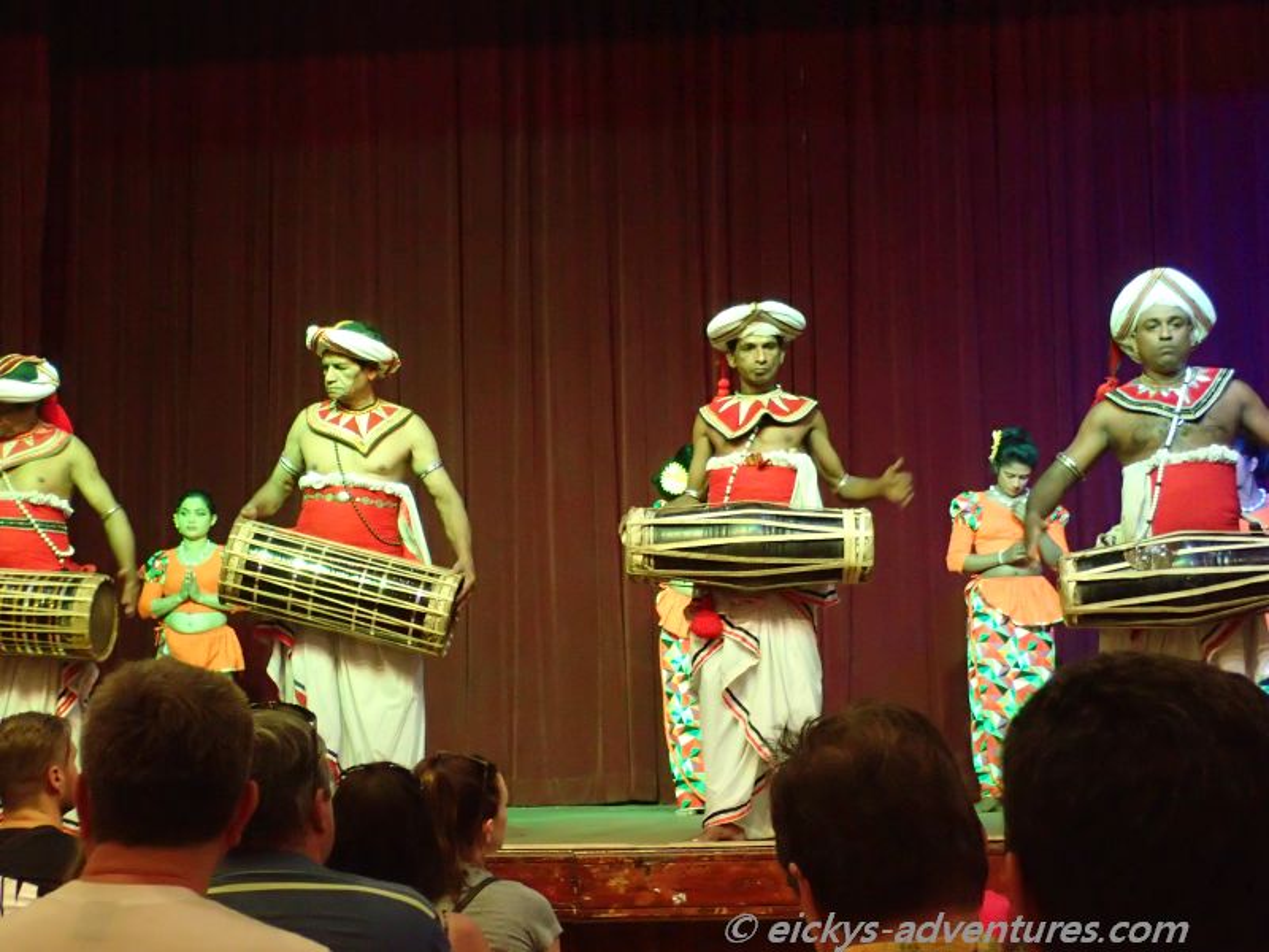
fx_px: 2236
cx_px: 634
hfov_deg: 31.7
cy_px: 476
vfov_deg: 24.0
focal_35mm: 61
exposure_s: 1/40
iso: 1600
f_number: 3.6
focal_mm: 11.01
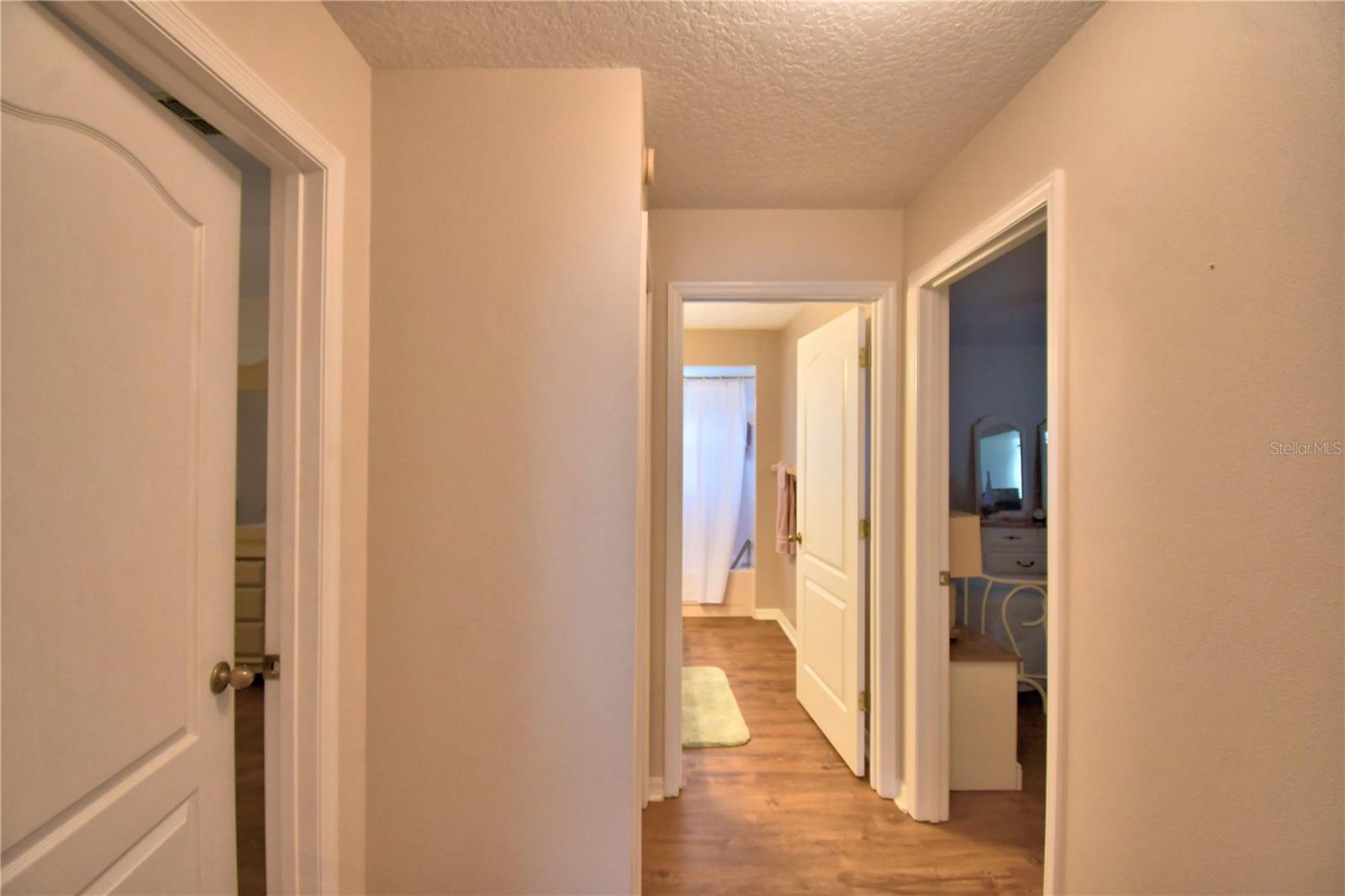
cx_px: 672
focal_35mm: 15
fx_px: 560
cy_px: 448
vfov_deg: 77.3
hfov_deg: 100.4
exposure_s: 1/30
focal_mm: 10
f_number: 4.5
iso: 560
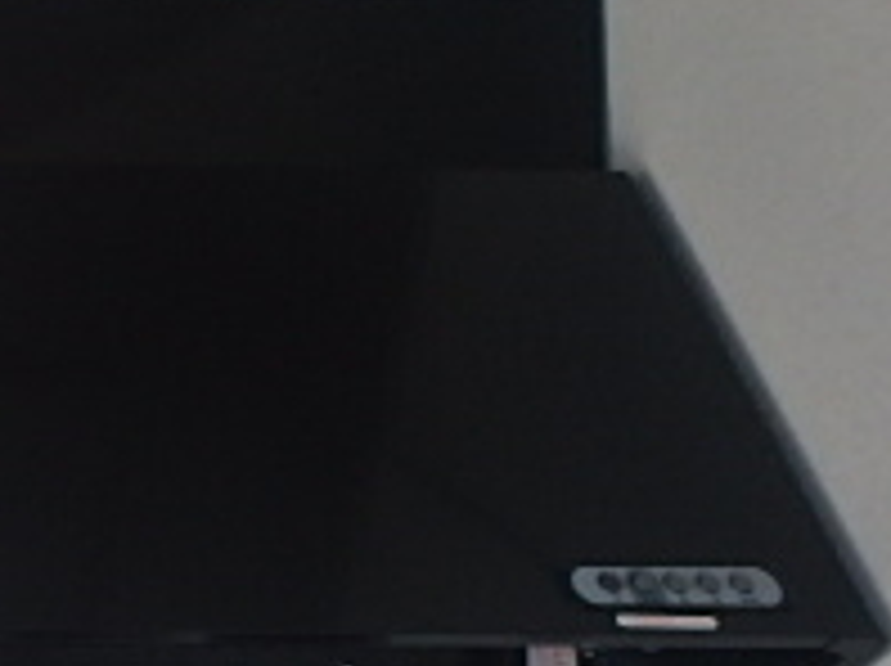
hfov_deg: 22.5
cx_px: -508
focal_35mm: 68
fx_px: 1748
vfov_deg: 21.5
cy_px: 441
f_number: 3.5
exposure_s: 1/60
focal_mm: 3.7
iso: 200
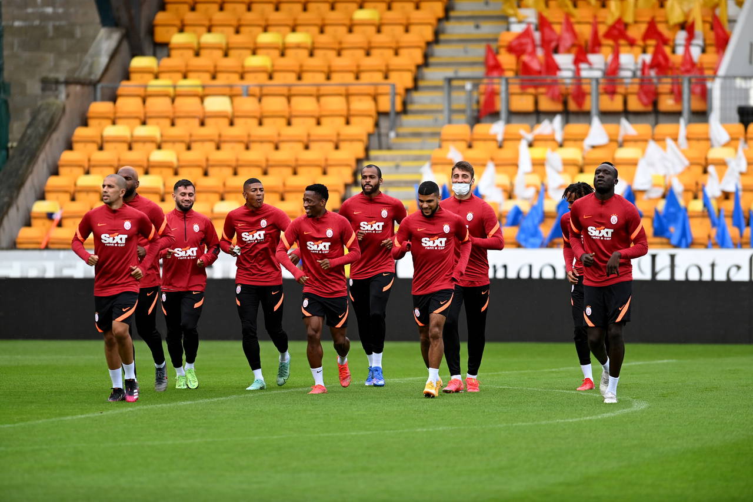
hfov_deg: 6.9
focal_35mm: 300
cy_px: 251
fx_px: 6274
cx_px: 376
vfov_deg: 4.6
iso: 1000
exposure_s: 1/1250
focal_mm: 300
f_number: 4
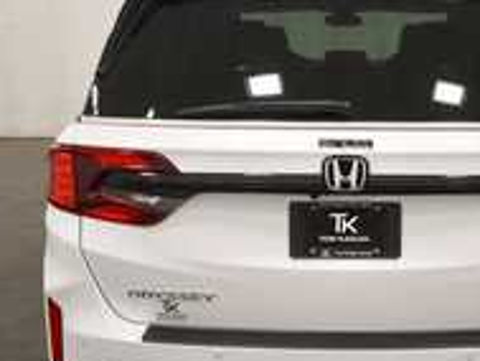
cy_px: 210
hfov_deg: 34.4
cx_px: 345
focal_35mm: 55
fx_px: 763
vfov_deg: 26.6
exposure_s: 1/250
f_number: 5.3
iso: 800
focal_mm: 18
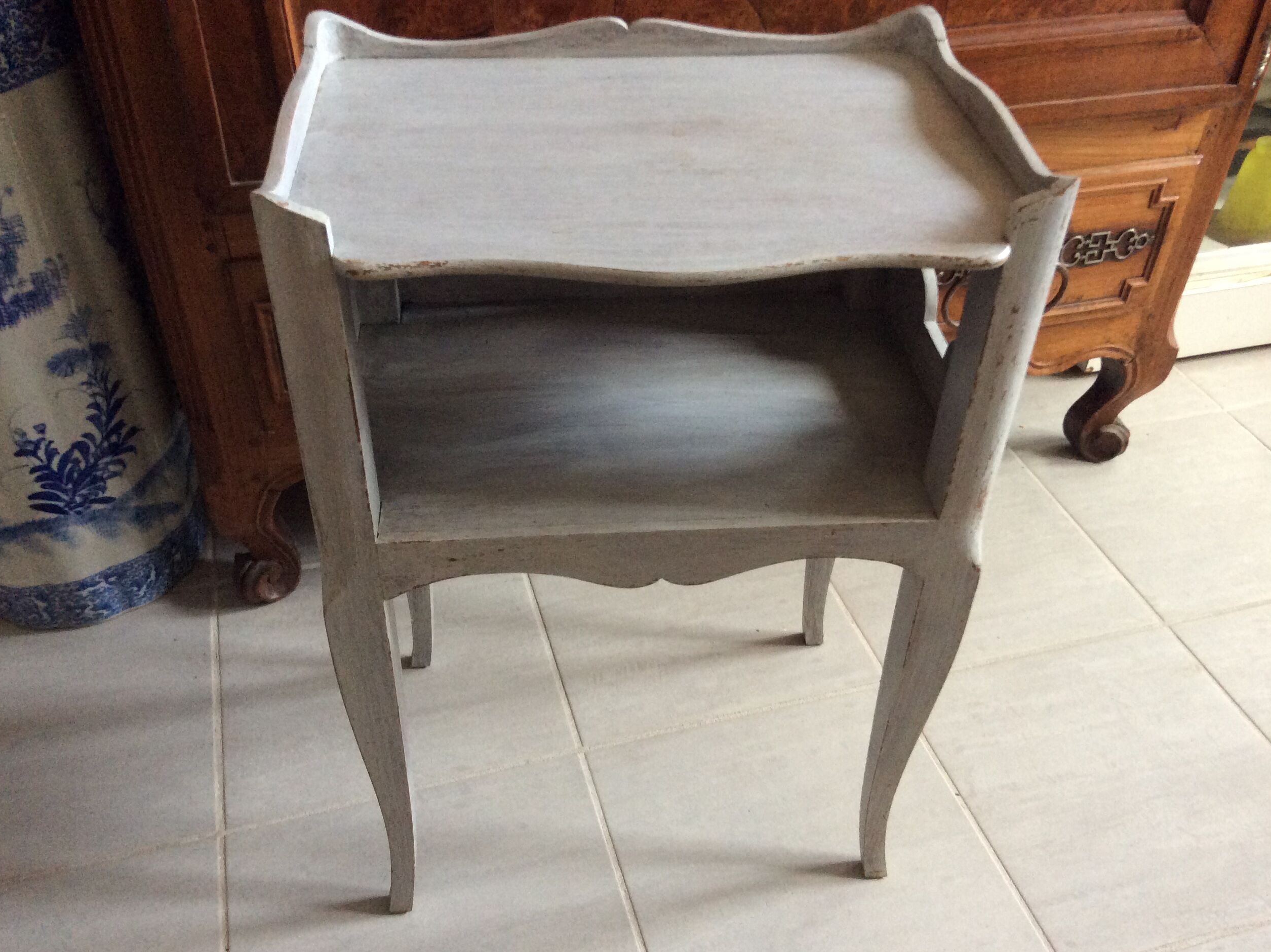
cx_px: 645
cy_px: 488
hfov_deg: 55.4
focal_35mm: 33
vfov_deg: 42.9
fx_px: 1212
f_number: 2.4
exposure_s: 1/25
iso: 160
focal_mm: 3.3
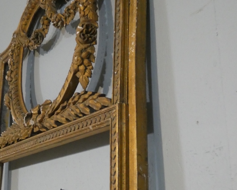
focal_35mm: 51
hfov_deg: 36.5
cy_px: 121
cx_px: 93
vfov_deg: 29.6
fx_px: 358
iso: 800
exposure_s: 1/125
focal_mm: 5.8
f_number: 3.4
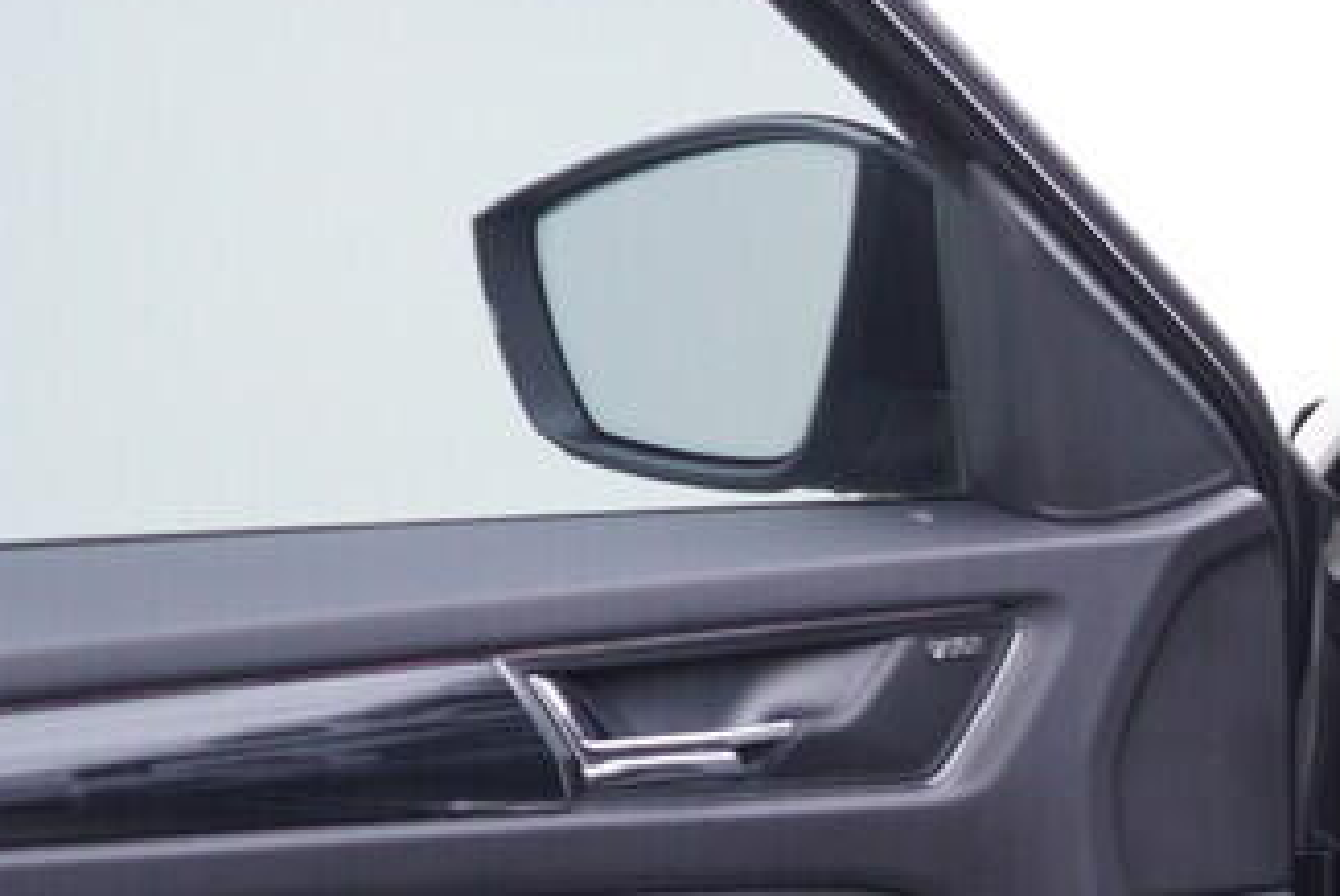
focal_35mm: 113
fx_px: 4210
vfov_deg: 11.9
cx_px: 1591
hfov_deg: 17.3
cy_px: 1083
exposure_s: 1/40
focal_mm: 24
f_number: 2.8
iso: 160
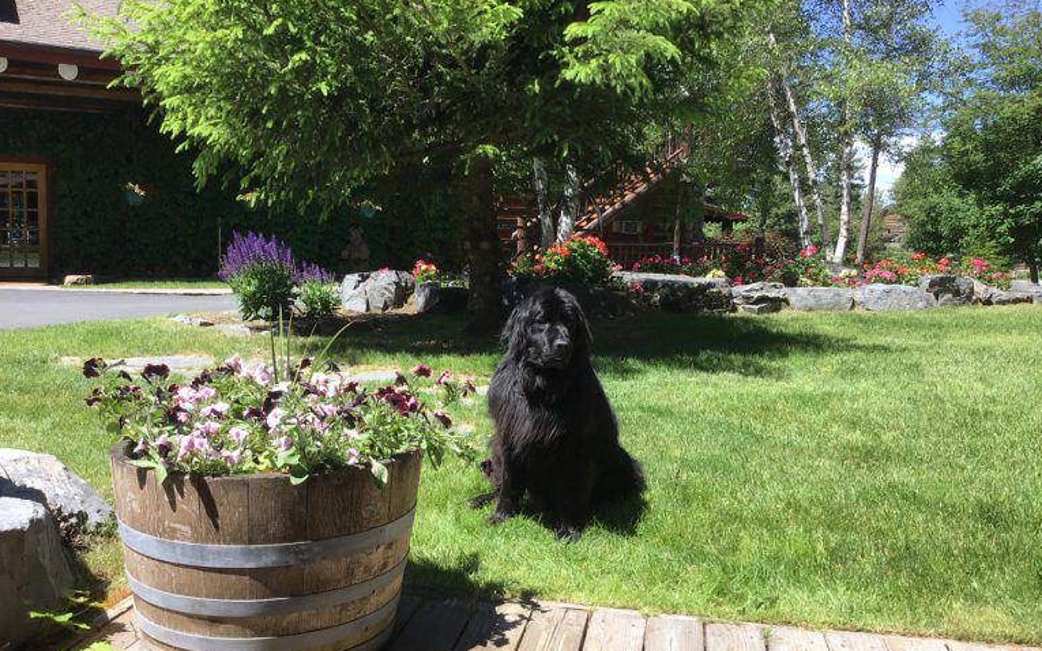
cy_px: 334
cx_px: 520
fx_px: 937
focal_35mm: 33
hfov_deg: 58.1
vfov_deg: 38.3
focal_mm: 3.3
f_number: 2.4
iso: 25
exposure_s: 1/488
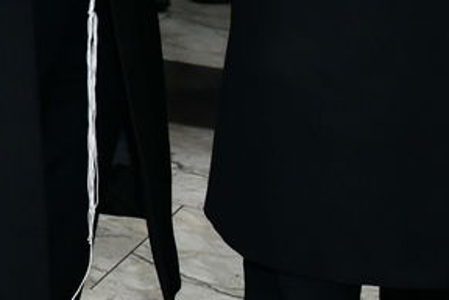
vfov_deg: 9.8
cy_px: -146
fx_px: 1696
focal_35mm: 136
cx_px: -421
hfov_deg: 13.2
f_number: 5.6
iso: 1600
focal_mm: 28
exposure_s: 1/160
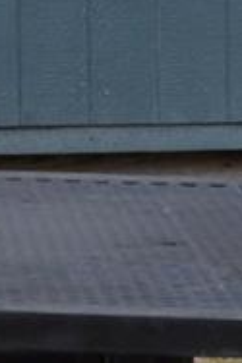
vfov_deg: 8.8
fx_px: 2323
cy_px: -130
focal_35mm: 230
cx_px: -118
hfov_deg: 5.9
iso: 140
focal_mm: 18
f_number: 5.6
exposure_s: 1/125
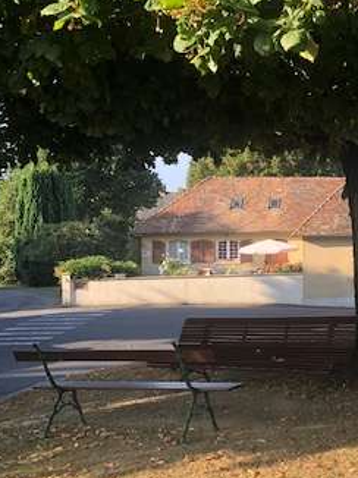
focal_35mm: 55
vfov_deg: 35.0
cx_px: 464
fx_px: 759
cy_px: 227
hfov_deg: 23.5
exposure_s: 1/292
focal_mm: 3.99
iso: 20
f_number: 1.8
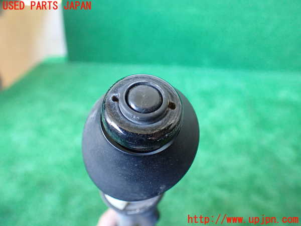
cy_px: 113
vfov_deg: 46.8
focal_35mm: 30
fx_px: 261
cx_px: 150
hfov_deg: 60.0
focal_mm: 5.4
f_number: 2.3
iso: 800
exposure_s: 1/80
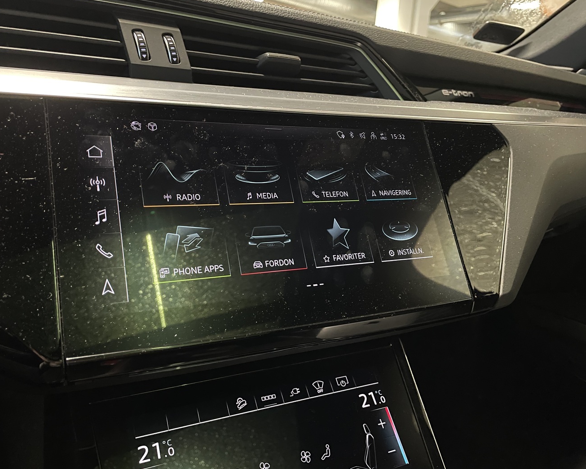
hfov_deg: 62.1
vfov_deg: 51.5
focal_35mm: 28
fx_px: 486
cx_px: 267
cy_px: 232
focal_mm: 4.2
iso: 1600
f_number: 1.6
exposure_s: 1/38
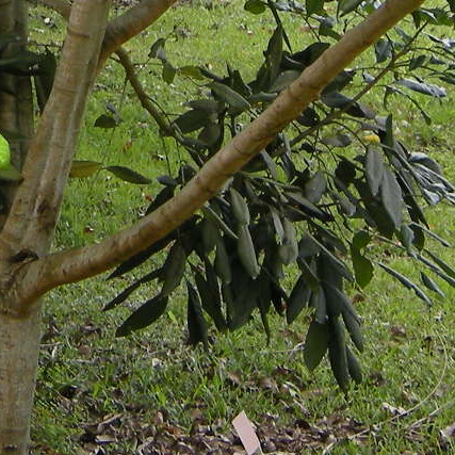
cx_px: 71
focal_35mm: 174
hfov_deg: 10.0
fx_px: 2588
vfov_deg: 9.8
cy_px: -166
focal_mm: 7.5
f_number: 3.4
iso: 64
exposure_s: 1/76
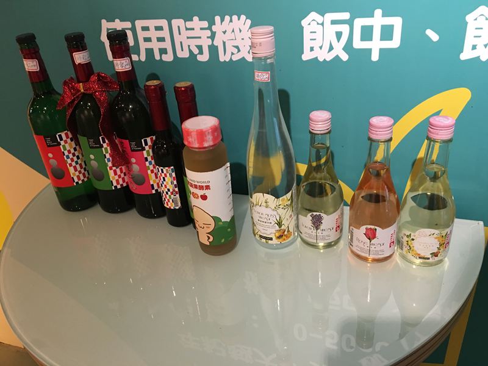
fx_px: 409
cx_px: 244
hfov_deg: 61.7
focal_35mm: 29
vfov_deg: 48.2
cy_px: 183
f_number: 2.2
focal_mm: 4.15
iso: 80
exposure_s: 1/15
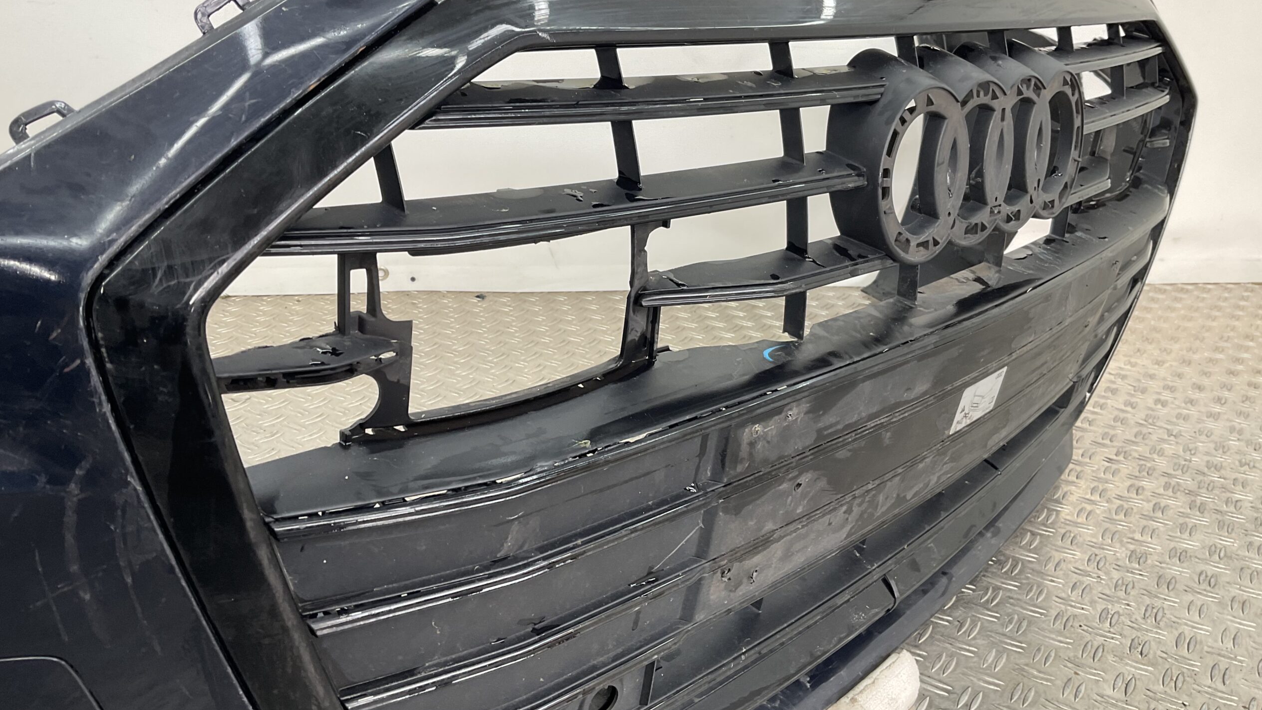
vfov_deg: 36.7
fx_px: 1071
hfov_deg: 61.0
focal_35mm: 32
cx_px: 631
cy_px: 333
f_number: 1.8
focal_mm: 3
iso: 40
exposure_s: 1/120
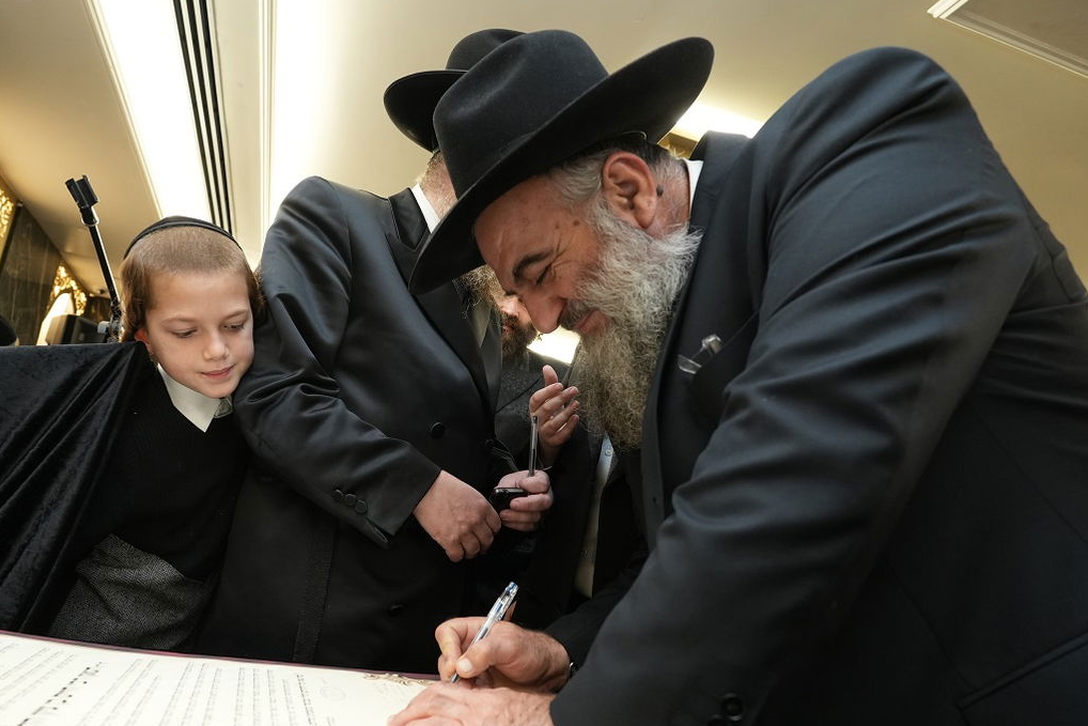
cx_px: 438
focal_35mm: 22
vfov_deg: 57.0
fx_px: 665
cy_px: 416
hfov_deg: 77.7
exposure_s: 1/200
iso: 2000
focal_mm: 16
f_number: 4
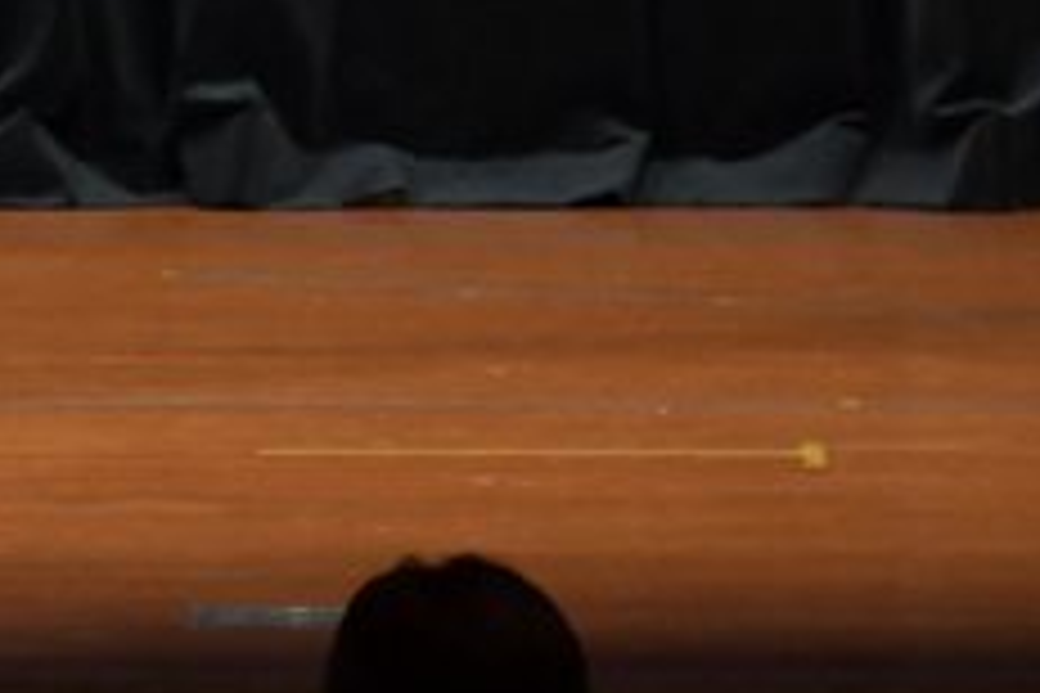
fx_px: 24669
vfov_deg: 1.6
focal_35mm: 854
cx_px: -651
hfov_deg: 2.4
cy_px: -441
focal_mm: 170
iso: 5000
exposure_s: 1/400
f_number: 5.6
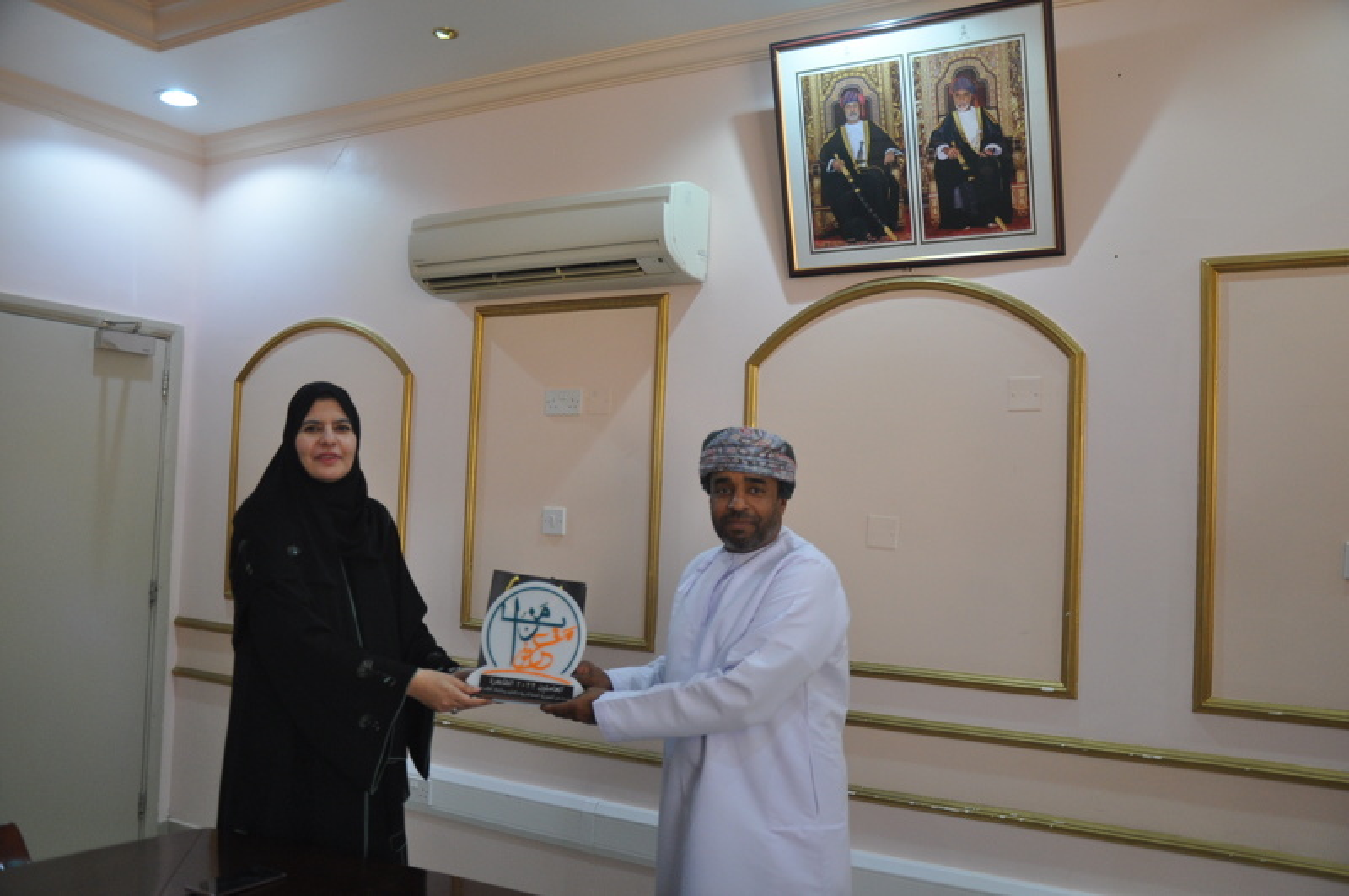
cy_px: 448
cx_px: 674
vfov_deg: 41.6
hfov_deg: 59.6
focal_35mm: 32
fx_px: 1179
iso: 720
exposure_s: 1/60
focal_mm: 21
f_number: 4
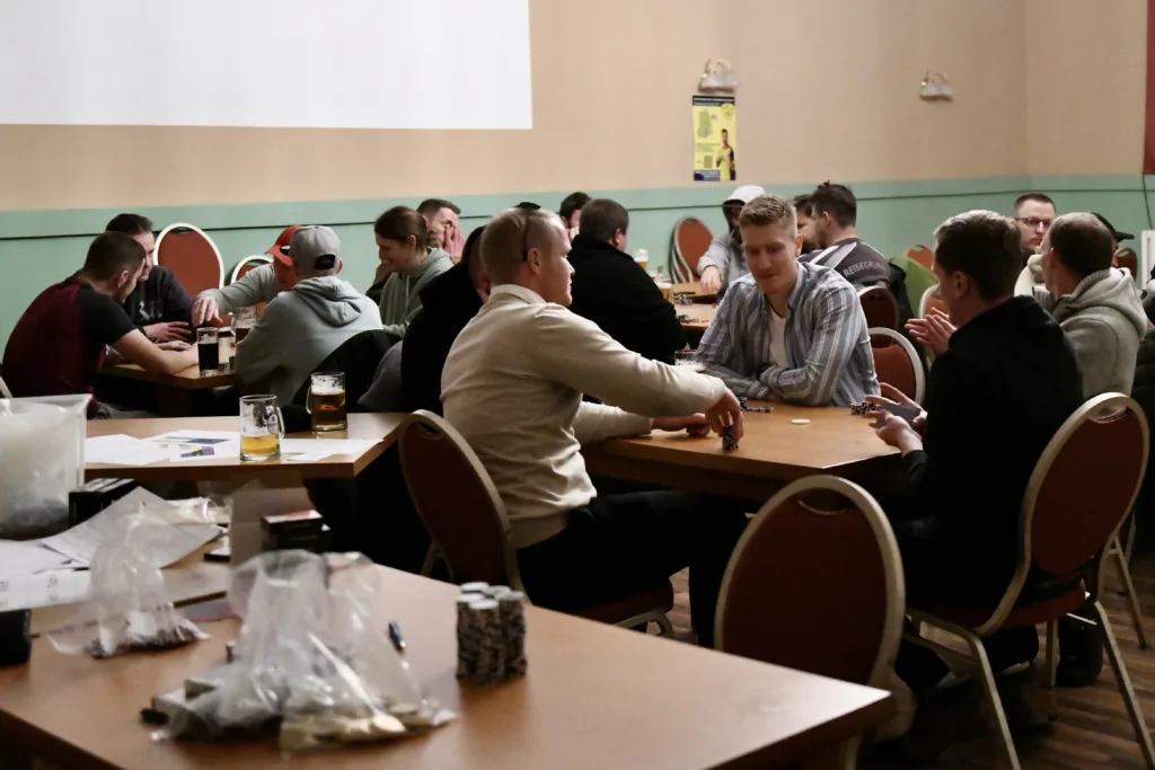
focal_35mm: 40
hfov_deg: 48.5
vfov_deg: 33.4
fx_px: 1283
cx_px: 578
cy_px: 385
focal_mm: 40
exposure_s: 1/400
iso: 16000
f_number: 2.8
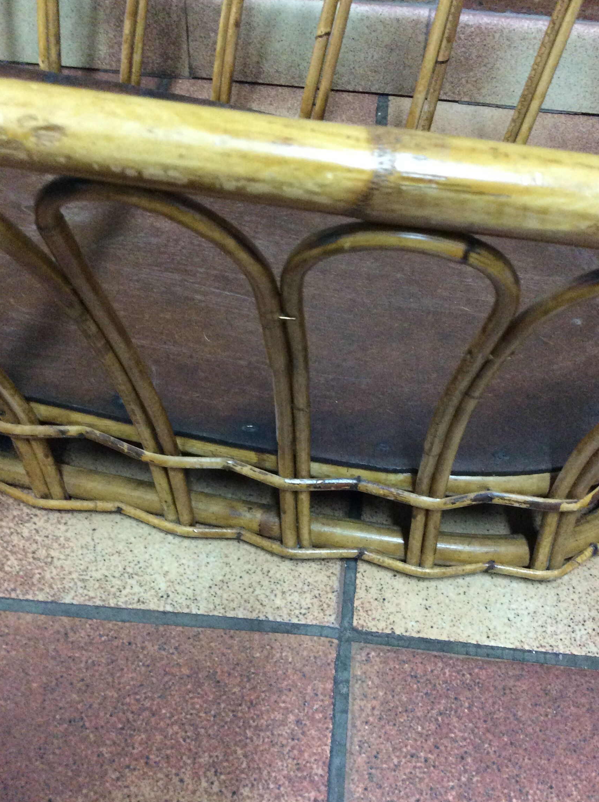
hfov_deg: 39.5
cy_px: 420
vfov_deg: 51.4
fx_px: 833
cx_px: 318
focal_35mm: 36
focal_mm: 3.3
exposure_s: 1/20
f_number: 2.4
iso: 250
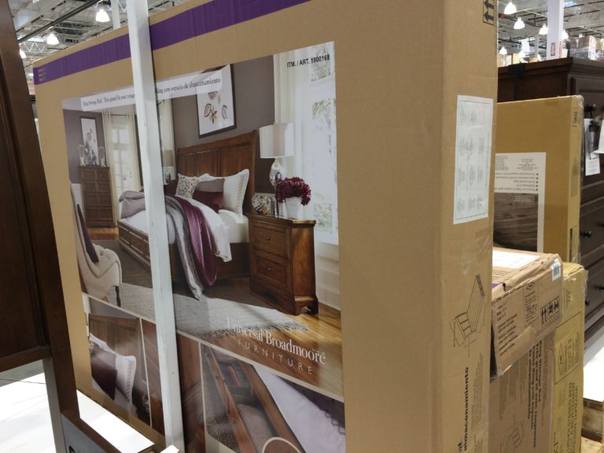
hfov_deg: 61.7
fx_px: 506
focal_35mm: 29
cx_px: 302
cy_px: 226
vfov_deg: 48.2
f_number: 2.2
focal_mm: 4.15
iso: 100
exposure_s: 1/30
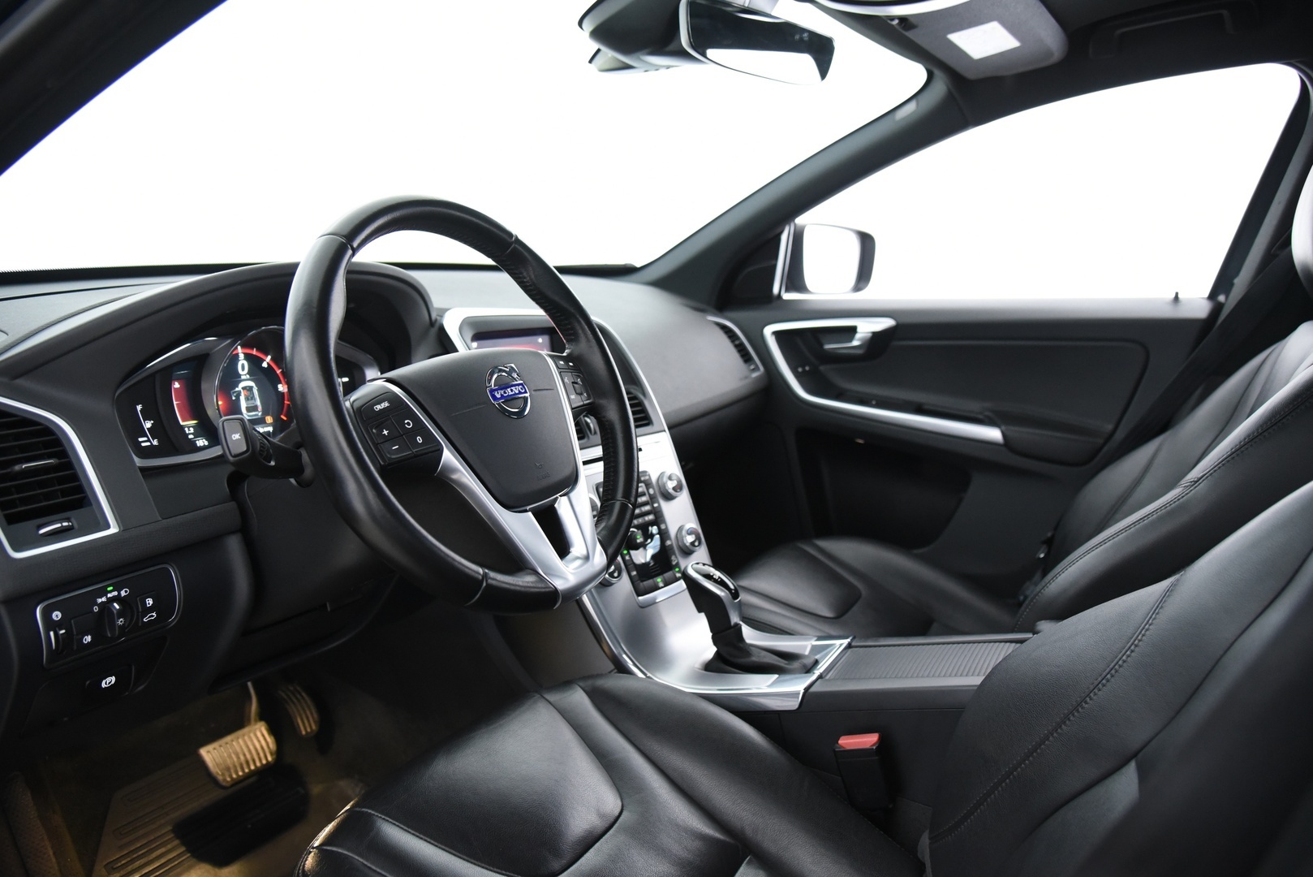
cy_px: 438
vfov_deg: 53.2
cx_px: 656
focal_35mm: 24
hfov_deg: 73.7
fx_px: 876
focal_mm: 24
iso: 4000
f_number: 4
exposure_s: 1/25
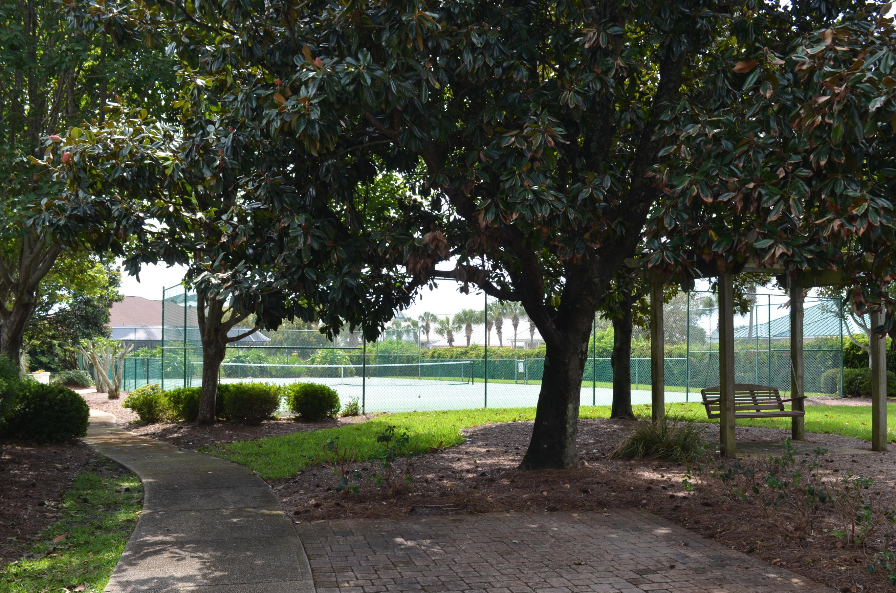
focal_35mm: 34
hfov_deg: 55.9
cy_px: 328
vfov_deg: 38.7
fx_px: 844
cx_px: 471
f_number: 8
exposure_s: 1/250
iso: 200
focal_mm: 20
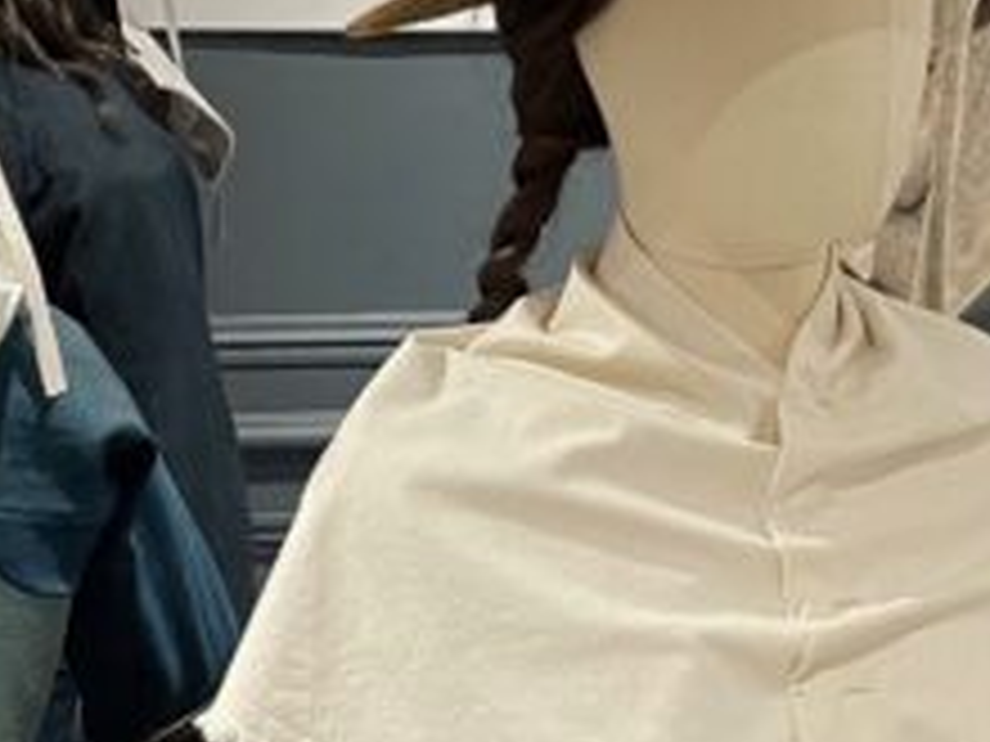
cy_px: 634
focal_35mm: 121
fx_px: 3461
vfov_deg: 12.2
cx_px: 490
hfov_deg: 16.3
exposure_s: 1/50
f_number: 1.6
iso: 500
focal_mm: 4.2
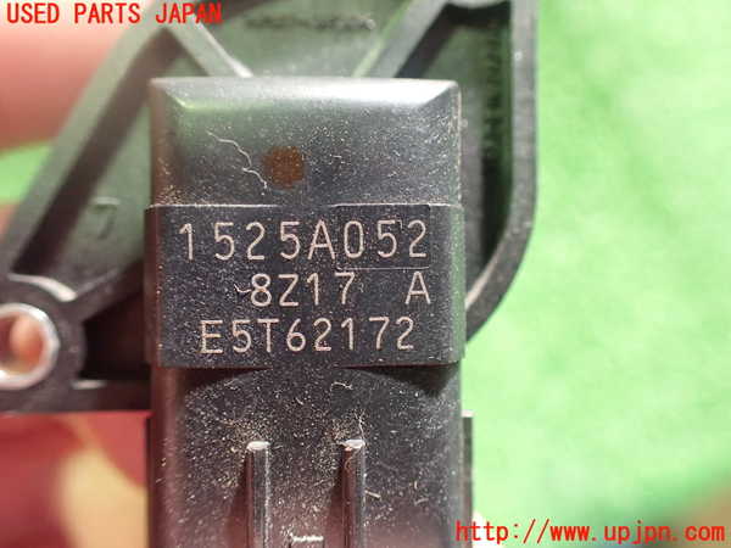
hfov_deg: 60.0
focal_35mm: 30
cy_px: 274
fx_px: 634
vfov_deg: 46.8
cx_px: 366
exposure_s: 1/30
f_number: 2.3
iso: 800
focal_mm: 5.4
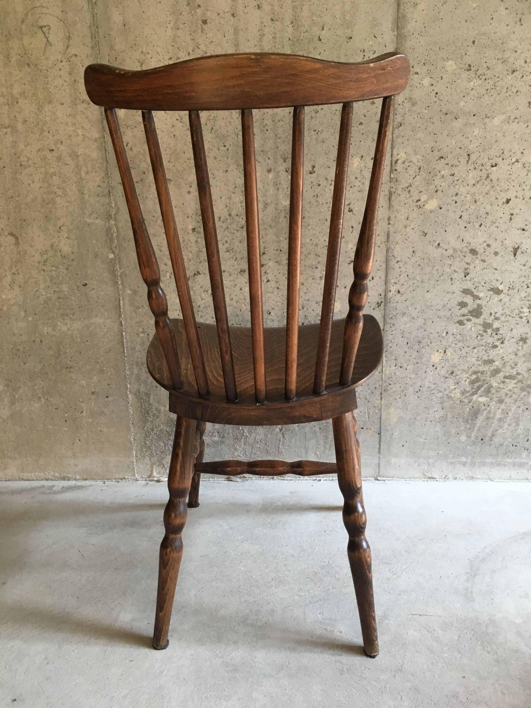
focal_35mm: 29
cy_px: 354
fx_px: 593
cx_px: 266
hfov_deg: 48.2
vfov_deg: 61.7
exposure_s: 1/33
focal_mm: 4.15
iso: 125
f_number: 2.2
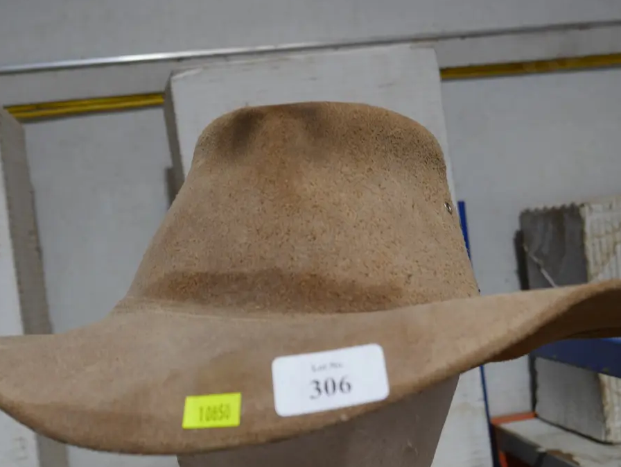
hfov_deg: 39.6
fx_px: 862
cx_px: 295
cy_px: 254
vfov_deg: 30.3
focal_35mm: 48
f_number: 4.6
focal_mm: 21
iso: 250
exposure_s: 1/60
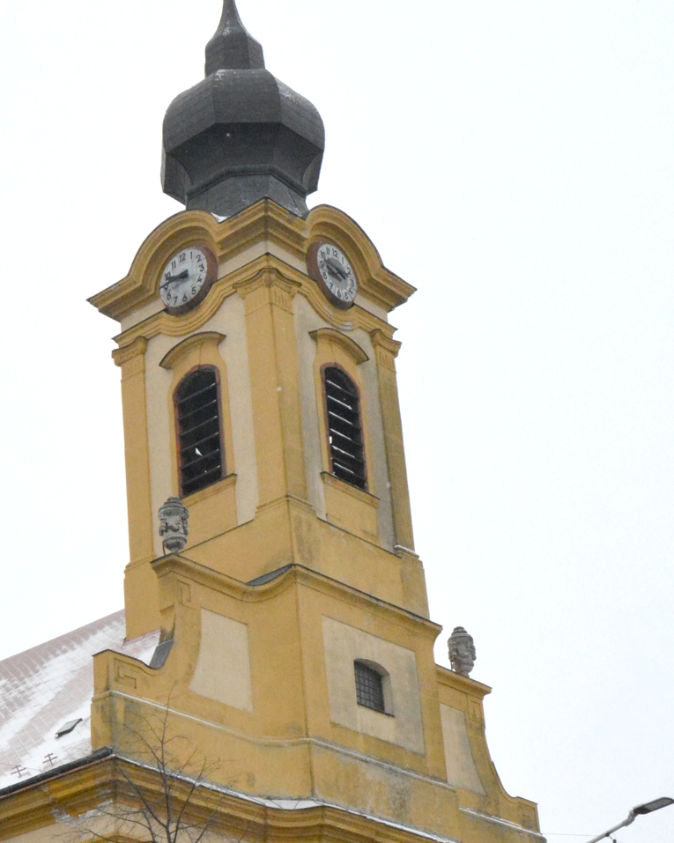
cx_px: 62
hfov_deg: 20.5
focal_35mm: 73
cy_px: 648
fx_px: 1823
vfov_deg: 25.7
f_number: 16
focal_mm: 23
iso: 3200
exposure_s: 1/1000
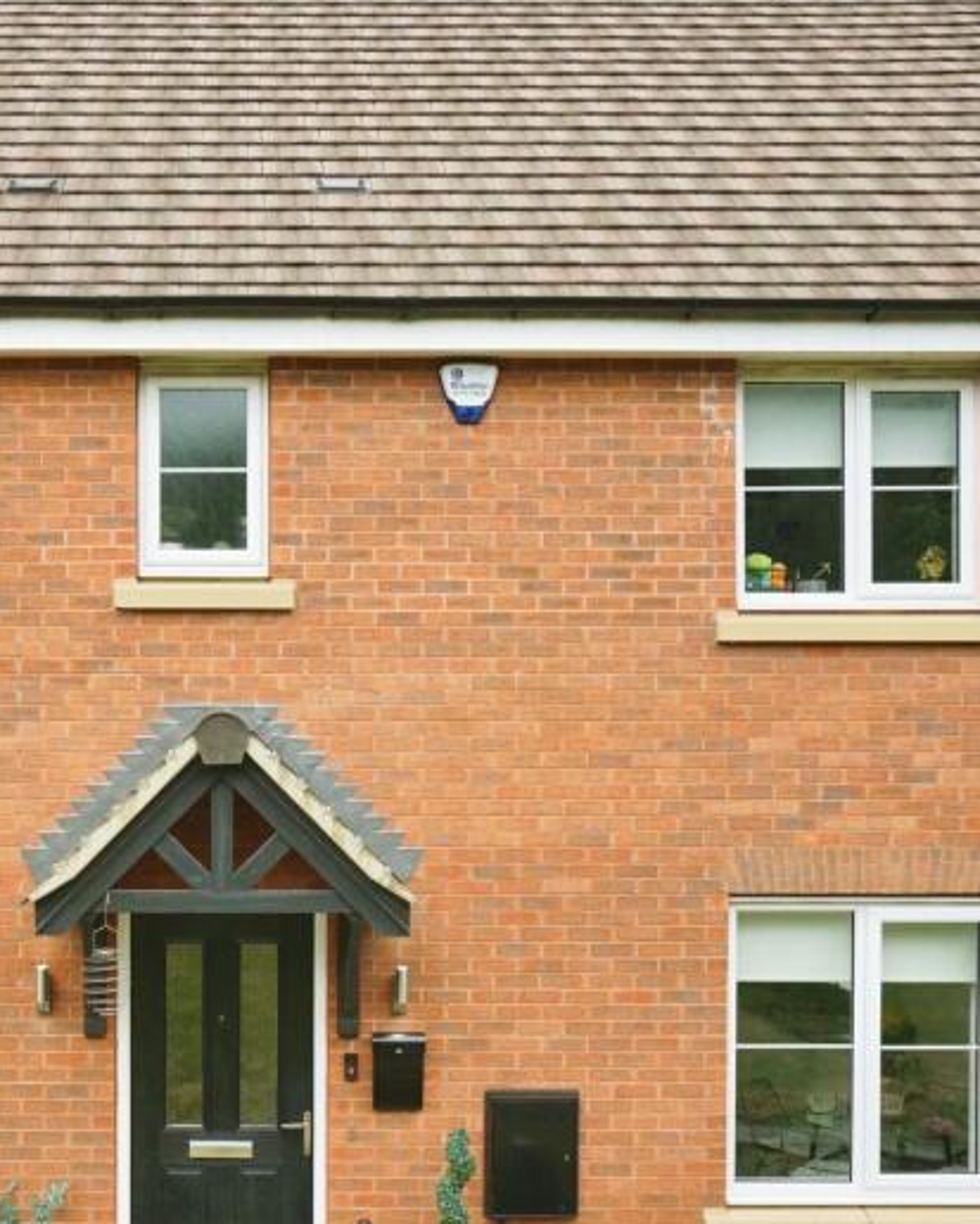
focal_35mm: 41
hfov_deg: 35.5
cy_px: 725
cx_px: 221
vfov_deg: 44.6
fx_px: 1486
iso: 2000
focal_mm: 22
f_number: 8
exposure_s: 1/1250
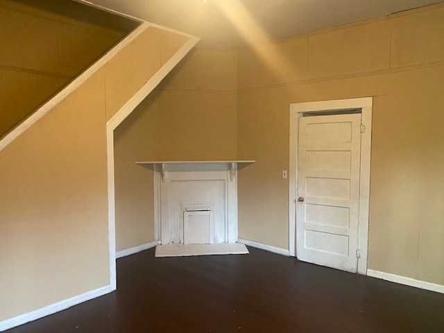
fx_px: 333
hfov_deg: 67.3
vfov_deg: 53.1
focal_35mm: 26
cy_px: 166
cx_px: 222
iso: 500
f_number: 1.8
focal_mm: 4.25
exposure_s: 1/40
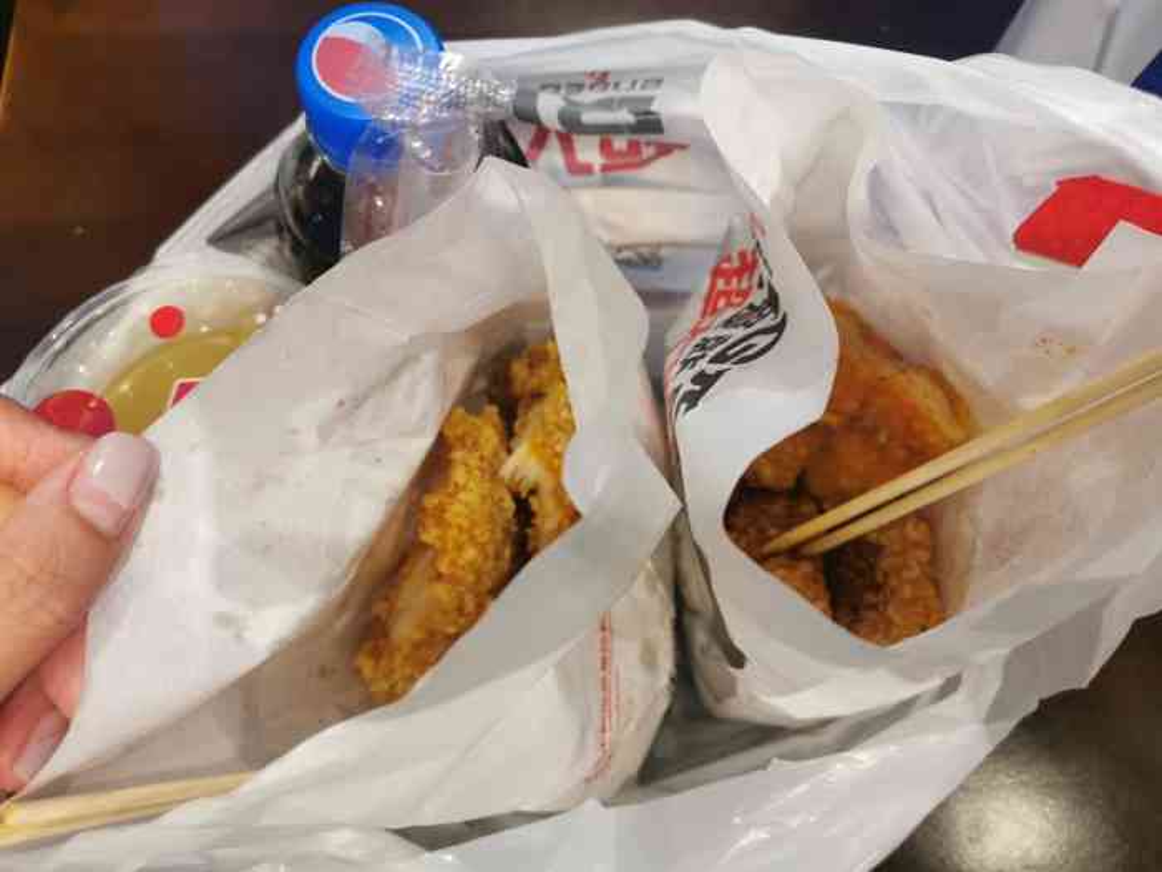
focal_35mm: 27
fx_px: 906
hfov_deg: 65.3
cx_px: 581
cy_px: 436
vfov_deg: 51.4
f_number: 1.8
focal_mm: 5.58
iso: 160
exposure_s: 1/50
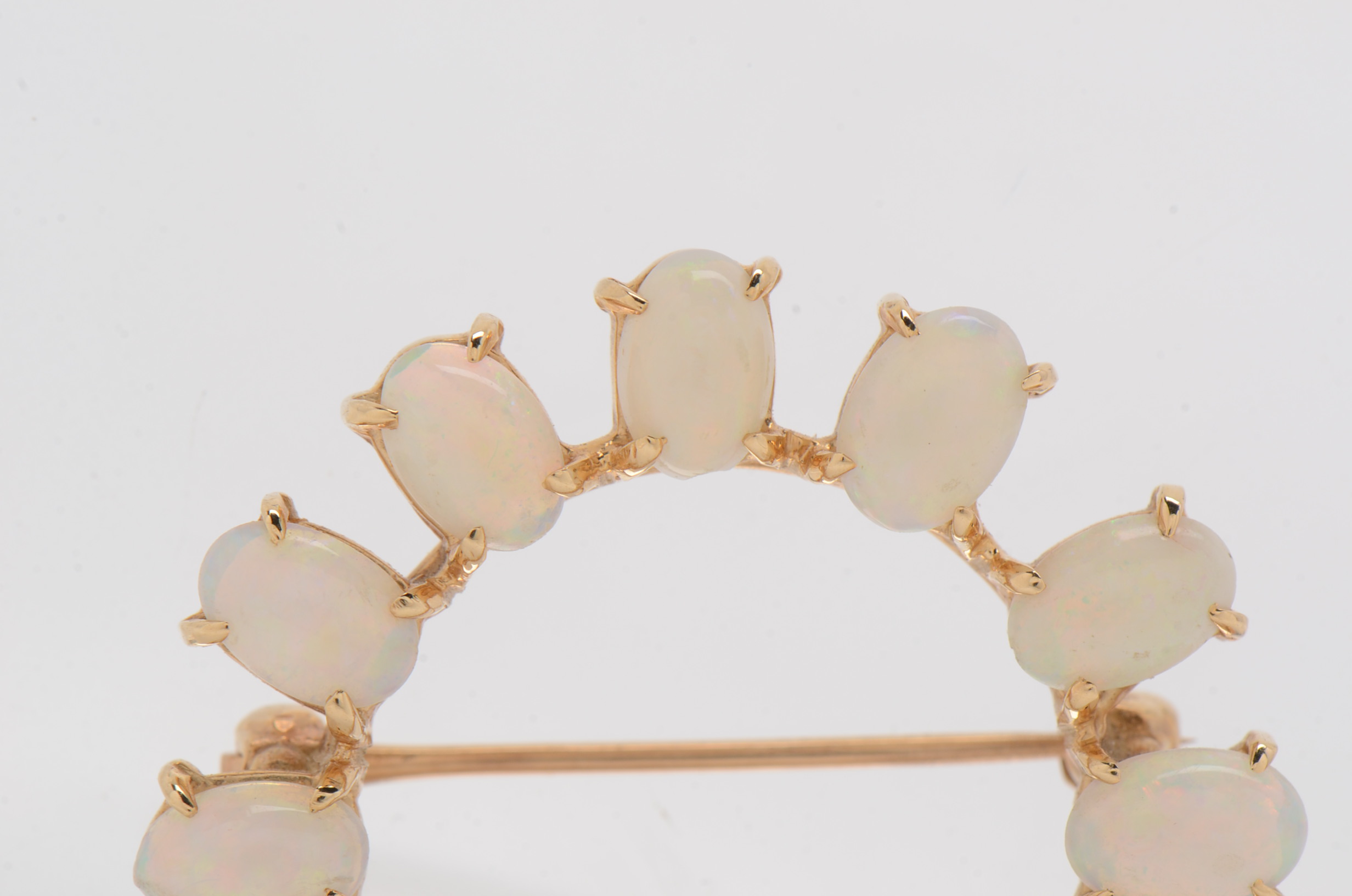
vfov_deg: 10.7
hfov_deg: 16.1
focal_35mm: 128
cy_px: 448
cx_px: 676
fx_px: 4778
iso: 200
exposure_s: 1/125
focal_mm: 85
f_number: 18
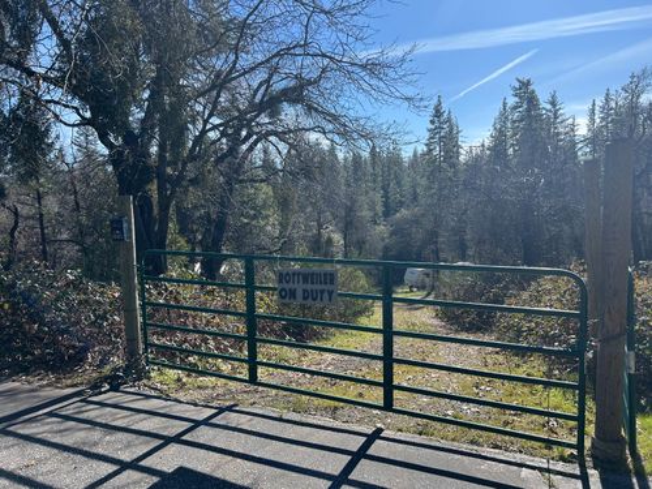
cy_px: 244
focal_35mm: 26
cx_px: 326
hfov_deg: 67.3
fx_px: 490
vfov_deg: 53.1
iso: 50
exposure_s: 1/2841
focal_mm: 5.7
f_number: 1.5
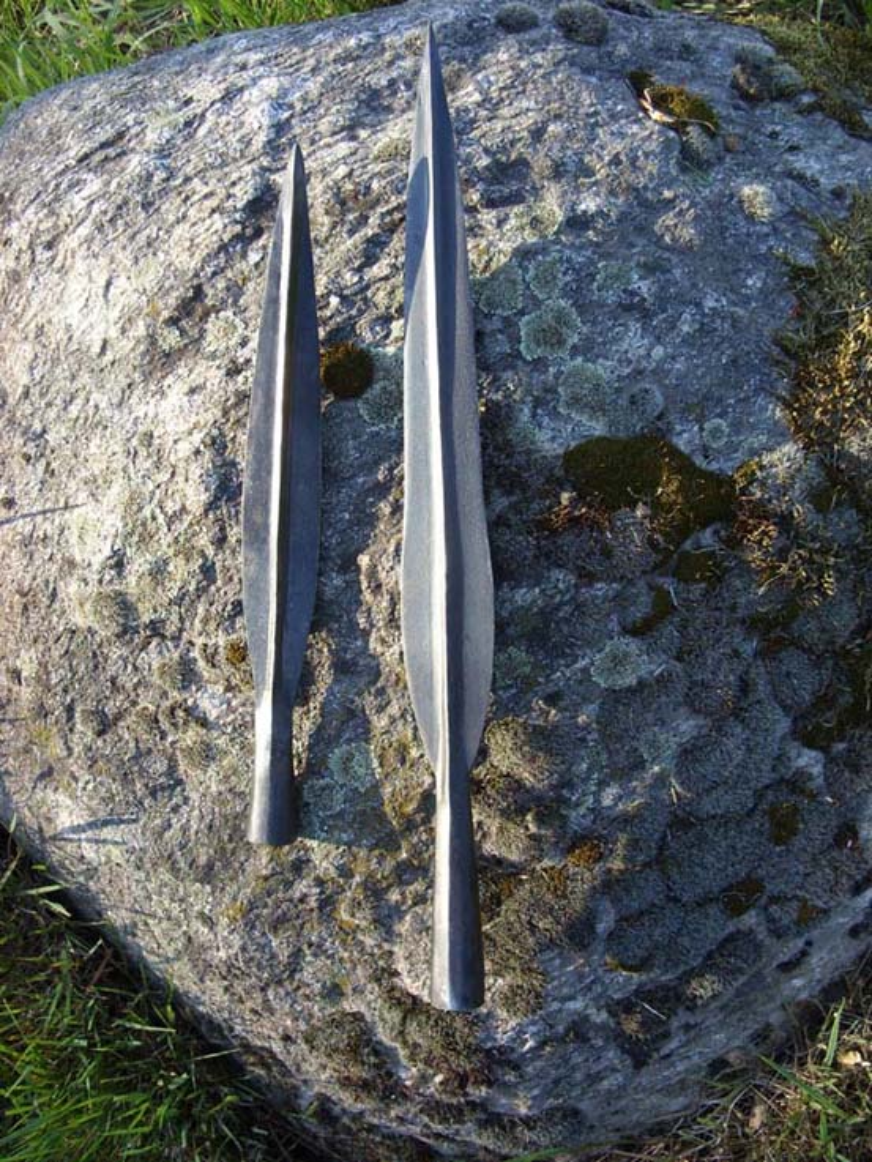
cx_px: 436
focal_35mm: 38
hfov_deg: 37.7
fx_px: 1276
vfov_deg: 49.0
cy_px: 581
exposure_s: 1/154
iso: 50
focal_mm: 6.3
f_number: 2.8
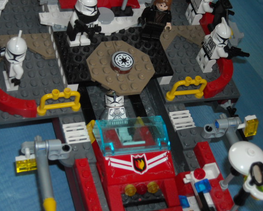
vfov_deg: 19.2
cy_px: 105
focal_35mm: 80
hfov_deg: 23.8
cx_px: 124
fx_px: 623
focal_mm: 12.3
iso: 200
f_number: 3.9
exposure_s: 1/125
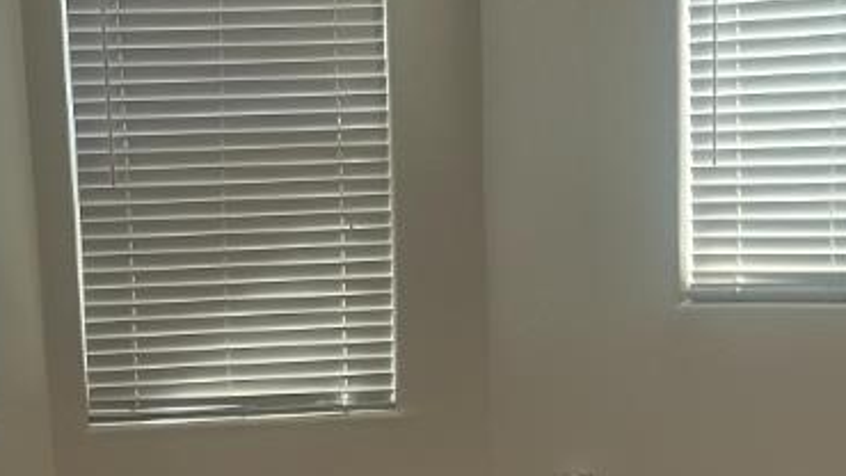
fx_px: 2378
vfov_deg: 11.2
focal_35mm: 106
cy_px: 564
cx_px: 293
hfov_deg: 20.1
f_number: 1.78
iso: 64
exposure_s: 1/126
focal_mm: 6.86
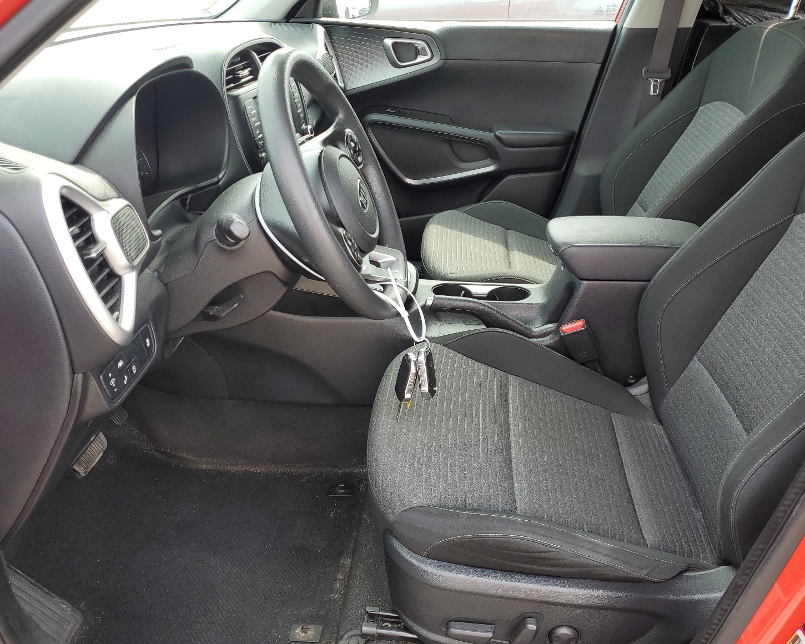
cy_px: 316
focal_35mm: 28
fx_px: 667
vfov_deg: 51.5
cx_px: 400
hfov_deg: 62.2
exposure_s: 1/270
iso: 50
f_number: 1.5
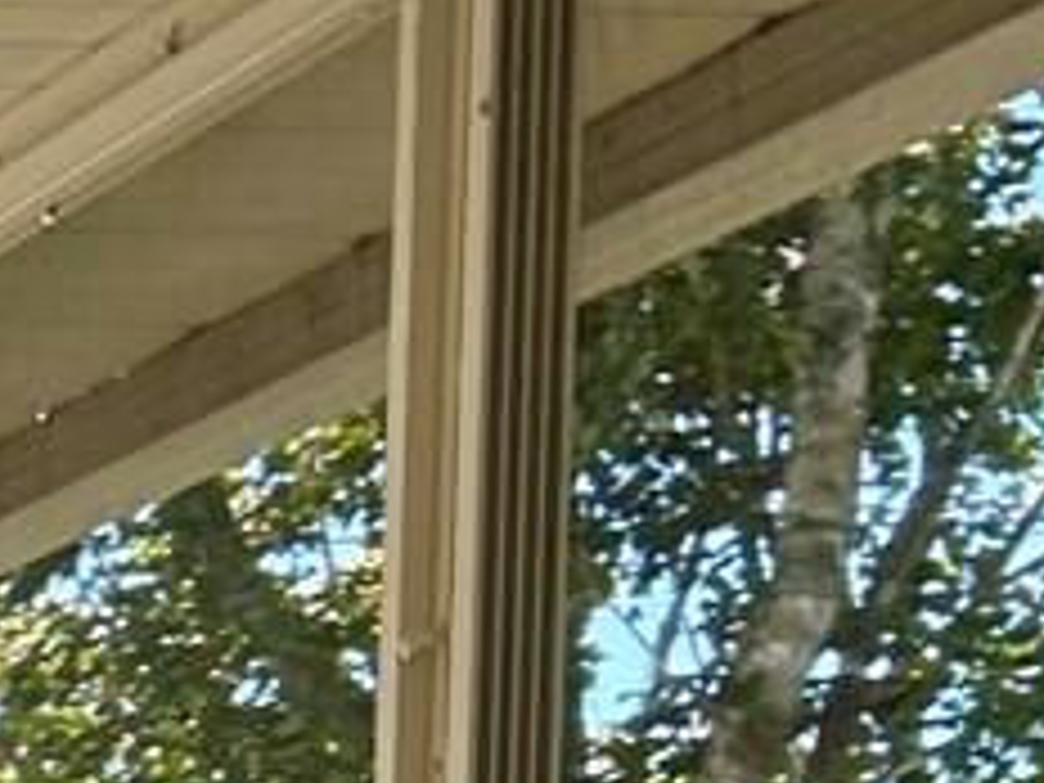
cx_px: -2205
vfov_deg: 7.5
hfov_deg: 8.8
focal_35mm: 179
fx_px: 5399
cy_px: 2178
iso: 50
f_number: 1.5
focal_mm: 5.7
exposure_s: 1/1159
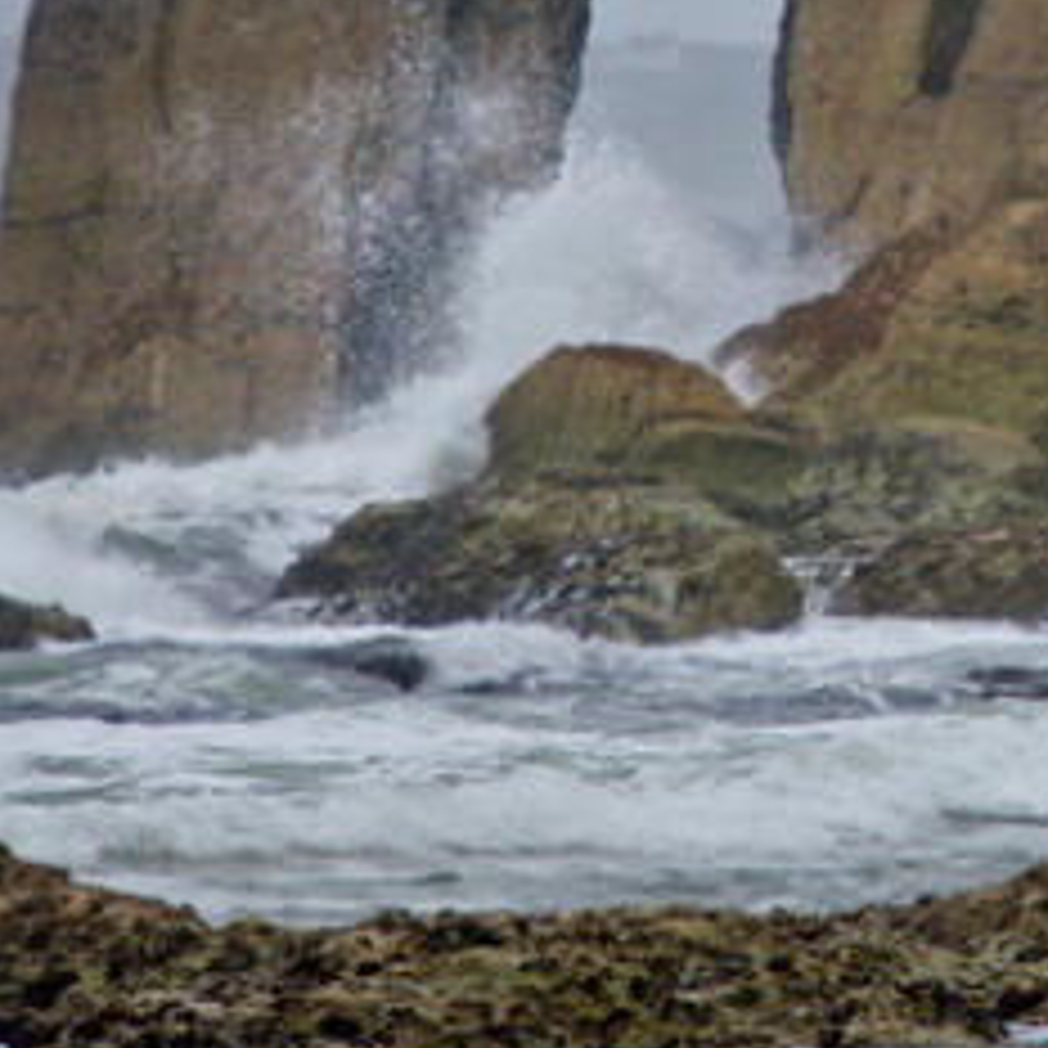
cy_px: 79
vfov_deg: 2.2
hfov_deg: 2.2
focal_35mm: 783
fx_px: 26820
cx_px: 965
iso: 250
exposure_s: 1/400
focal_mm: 150
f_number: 5.5
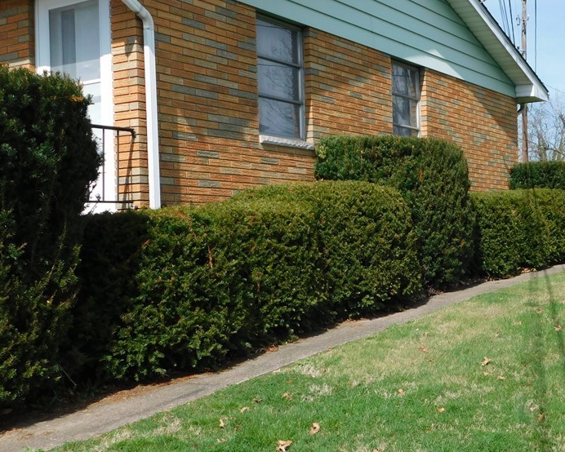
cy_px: 242
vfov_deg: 29.1
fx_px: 870
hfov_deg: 35.5
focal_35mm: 52
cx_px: 389
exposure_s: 1/1000
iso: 125
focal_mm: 6.3
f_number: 3.5
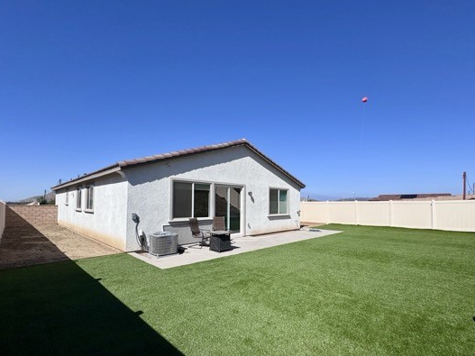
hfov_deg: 91.0
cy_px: 198
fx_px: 233
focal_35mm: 17
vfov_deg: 74.4
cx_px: 250
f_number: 2.2
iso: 50
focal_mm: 2.22
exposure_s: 1/3906
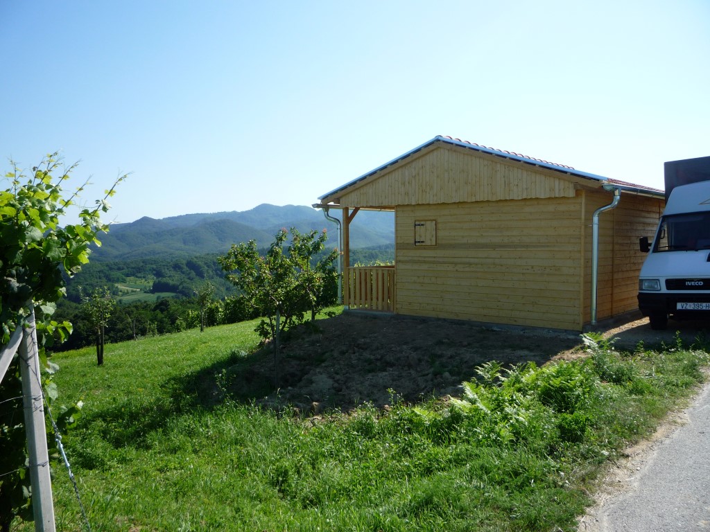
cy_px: 266
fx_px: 615
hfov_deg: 60.0
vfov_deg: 46.8
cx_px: 355
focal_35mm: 30
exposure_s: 1/400
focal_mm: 5.2
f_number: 4.5
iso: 100
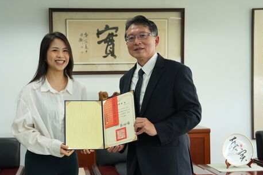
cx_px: 103
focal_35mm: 59
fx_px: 431
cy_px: 104
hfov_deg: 33.8
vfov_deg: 22.9
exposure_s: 1/200
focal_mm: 45
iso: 1250
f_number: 5
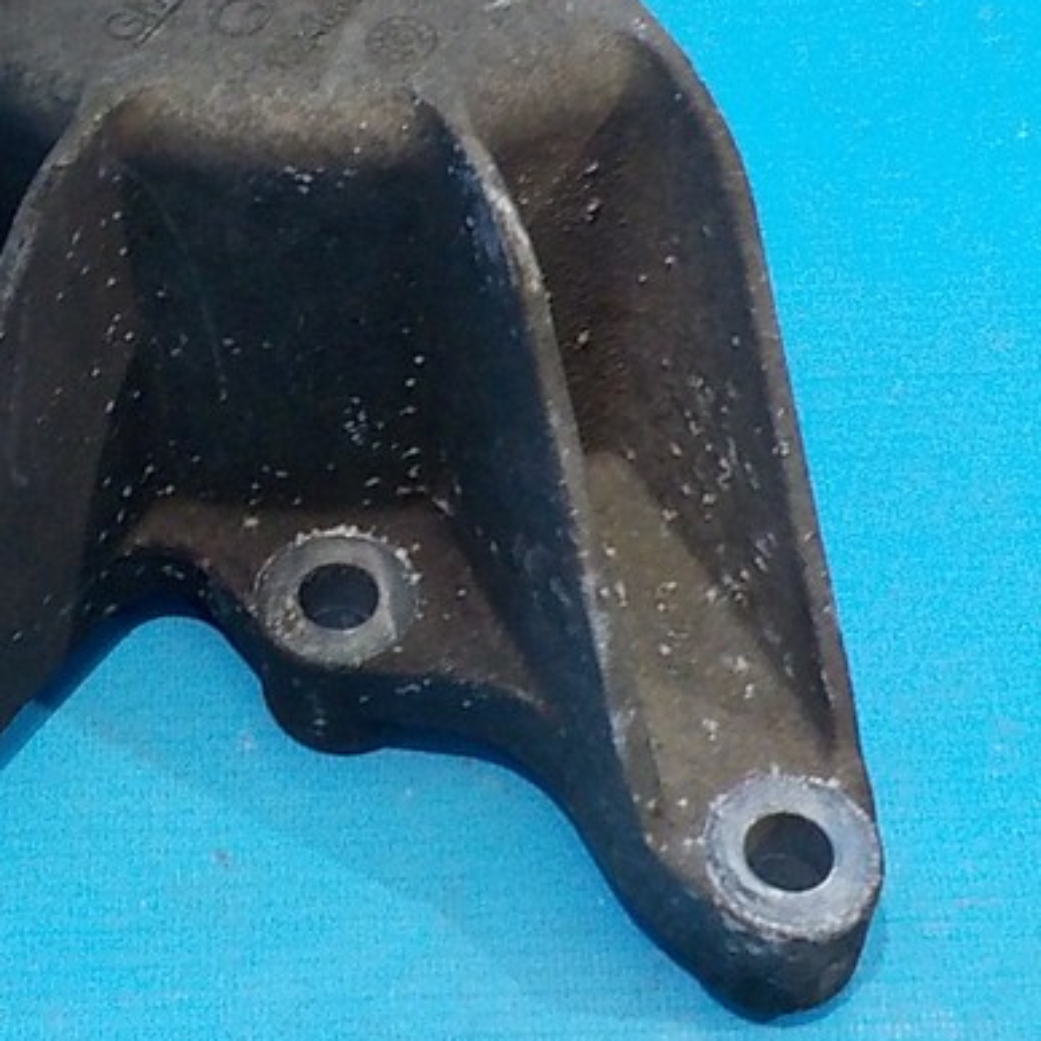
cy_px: 309
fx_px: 2382
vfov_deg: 24.5
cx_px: 209
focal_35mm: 70
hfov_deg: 24.3
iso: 250
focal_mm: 4.1
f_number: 3.3
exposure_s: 1/30
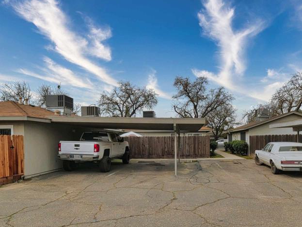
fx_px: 201
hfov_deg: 73.3
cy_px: 144
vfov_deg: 58.0
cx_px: 178
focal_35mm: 23
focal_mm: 7
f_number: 6.3
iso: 125
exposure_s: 1/400
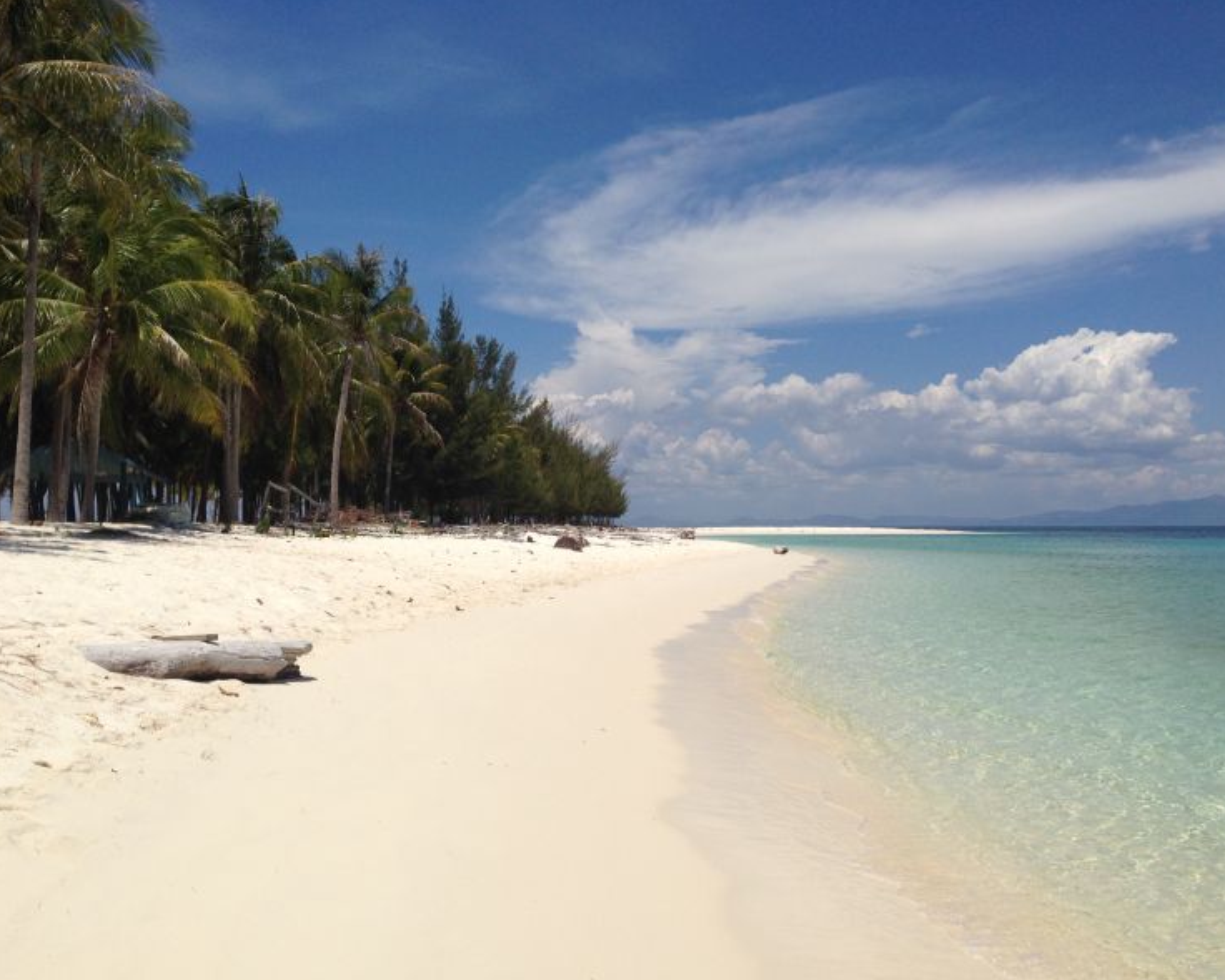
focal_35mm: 35
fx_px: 1269
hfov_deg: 51.5
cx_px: 604
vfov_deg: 42.2
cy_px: 494
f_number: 2.4
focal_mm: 4.12
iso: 50
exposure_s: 1/4184
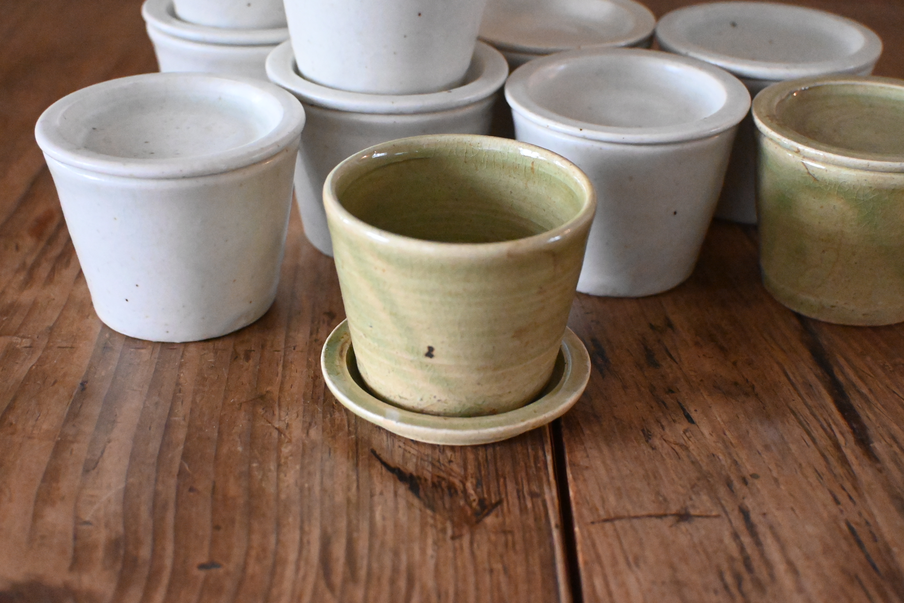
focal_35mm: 51
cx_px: 452
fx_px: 1281
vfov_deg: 26.5
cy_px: 302
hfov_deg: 38.9
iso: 11400
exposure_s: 1/60
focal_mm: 34
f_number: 5
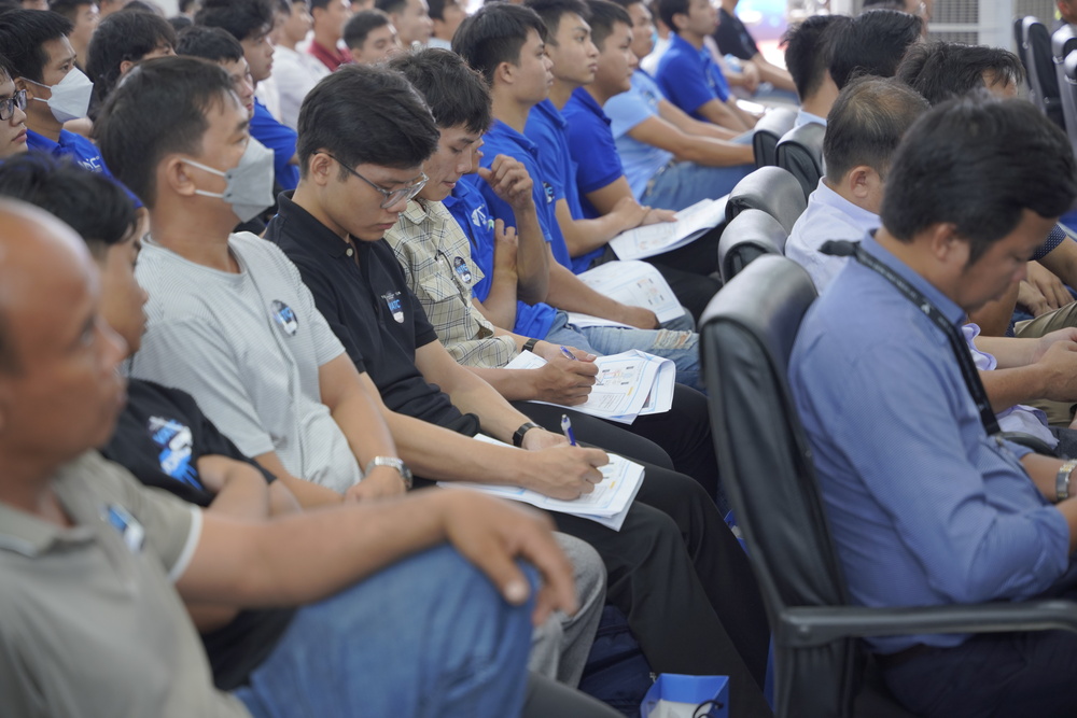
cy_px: 359
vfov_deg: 19.5
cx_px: 538
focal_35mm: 70
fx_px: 2094
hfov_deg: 28.8
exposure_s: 1/160
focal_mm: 70
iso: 640
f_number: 2.8
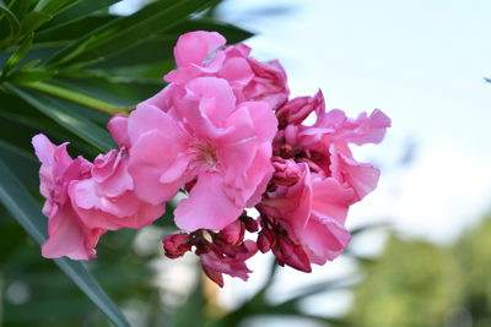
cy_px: 164
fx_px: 1269
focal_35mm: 93
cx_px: 246
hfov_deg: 21.9
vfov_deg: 14.7
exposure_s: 1/160
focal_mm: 62
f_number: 5
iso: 100
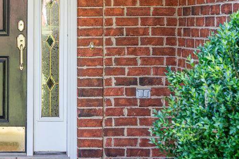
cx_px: -27
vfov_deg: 14.7
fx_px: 610
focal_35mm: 92
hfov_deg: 21.0
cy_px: 21
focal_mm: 30
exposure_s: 1/60
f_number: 4
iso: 160
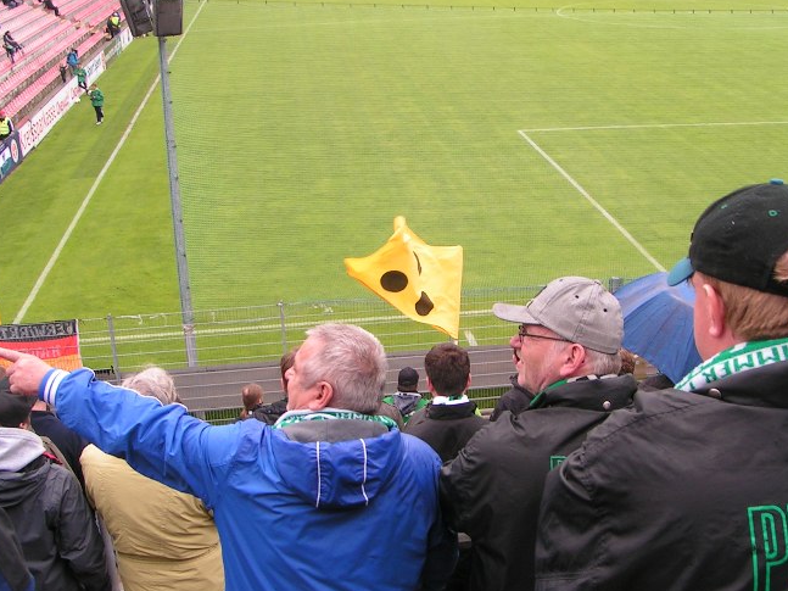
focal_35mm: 47
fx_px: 1070
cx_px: 413
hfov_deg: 40.4
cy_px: 320
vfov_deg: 30.9
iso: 50
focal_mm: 5.8
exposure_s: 1/125
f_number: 5.6
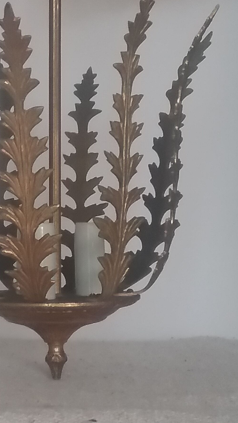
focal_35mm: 49
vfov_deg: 42.1
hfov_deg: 24.0
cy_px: 225
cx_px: 42
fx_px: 550
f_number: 2.2
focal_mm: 3.3
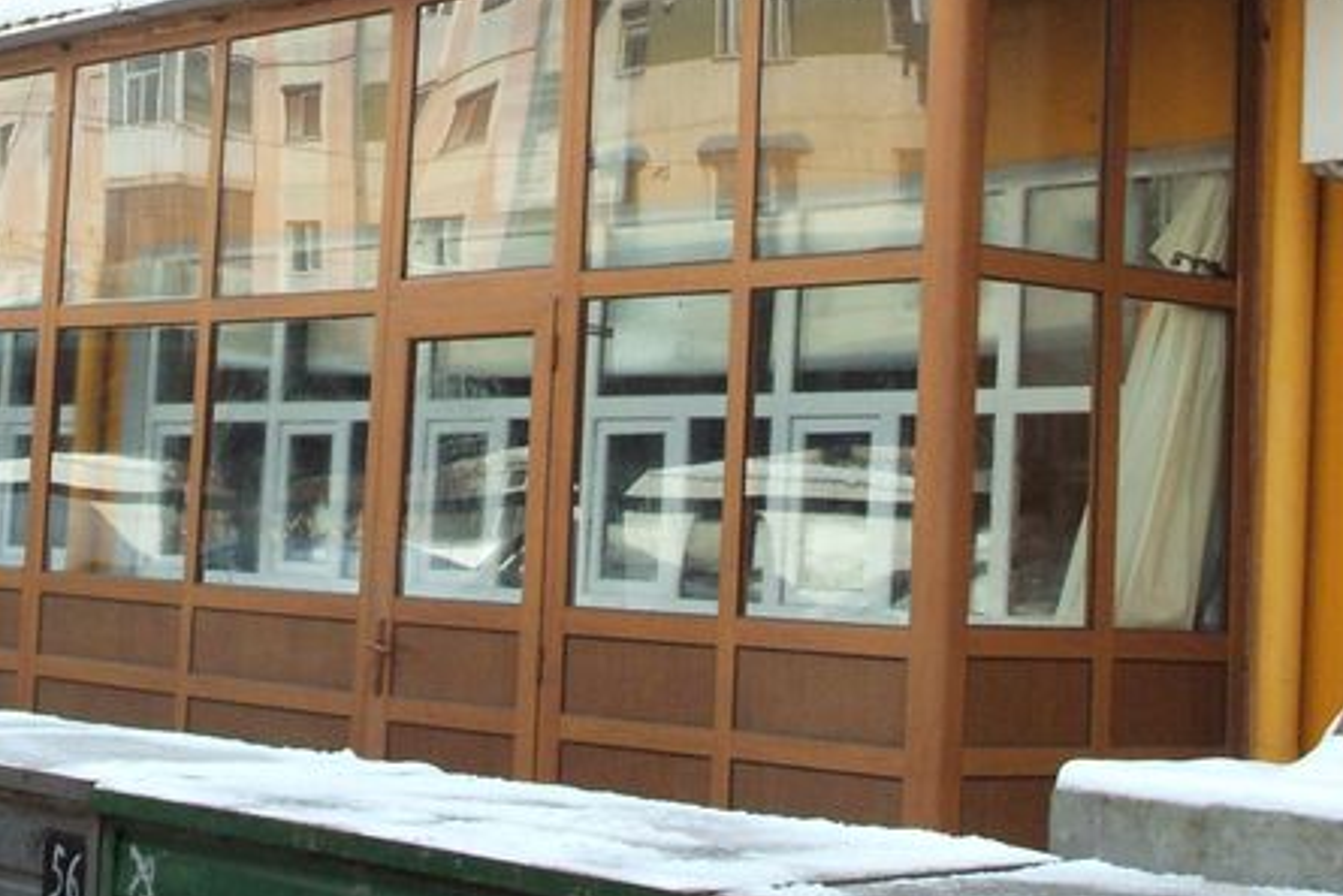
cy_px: 140
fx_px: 2836
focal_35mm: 76
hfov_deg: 26.6
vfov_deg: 17.8
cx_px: 622
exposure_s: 1/500
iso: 1600
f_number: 11
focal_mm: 22
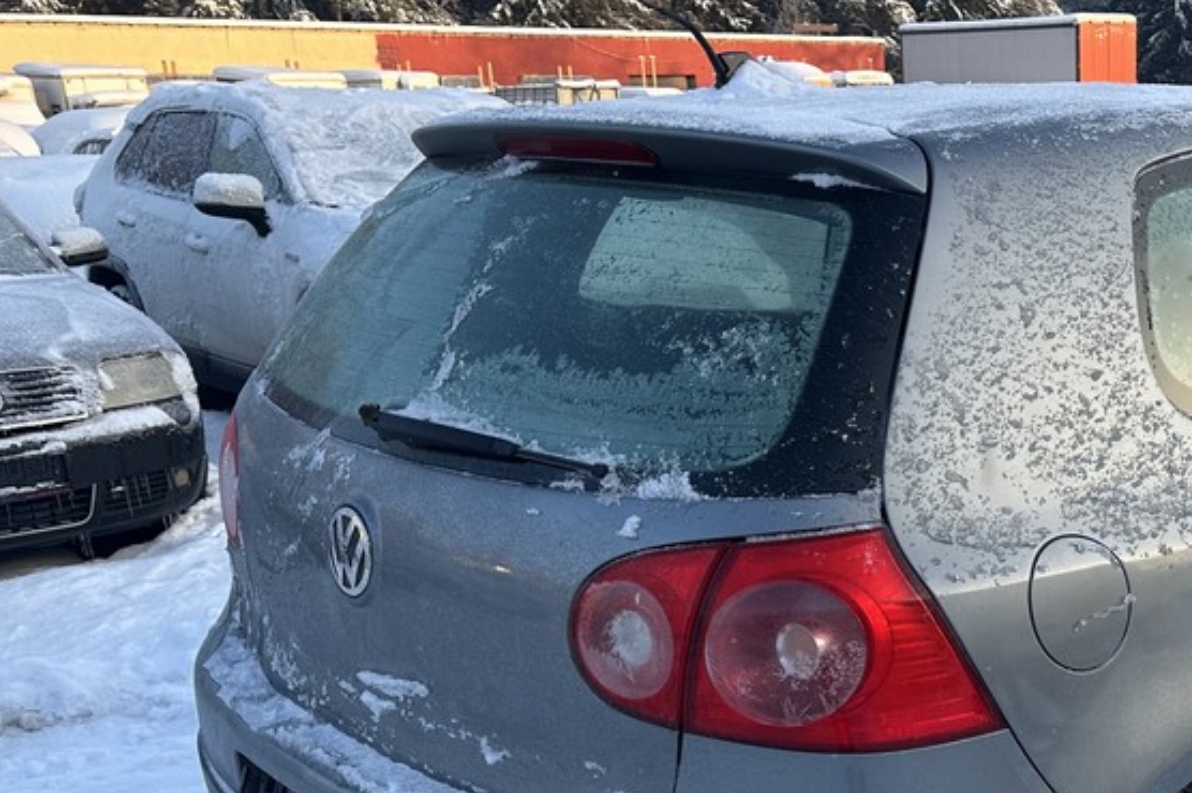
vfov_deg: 28.5
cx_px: 1035
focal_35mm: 46
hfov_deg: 40.1
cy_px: 643
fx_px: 1522
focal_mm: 6.86
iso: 80
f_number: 1.78
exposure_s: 1/699
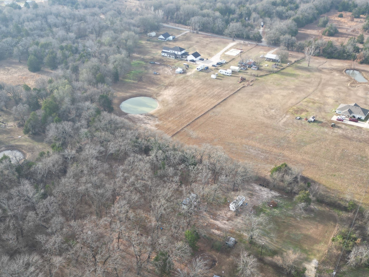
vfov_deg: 39.9
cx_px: 198
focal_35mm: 35
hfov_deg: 52.6
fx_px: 373
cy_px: 197
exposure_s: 1/500
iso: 100
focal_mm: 6.72
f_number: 1.7
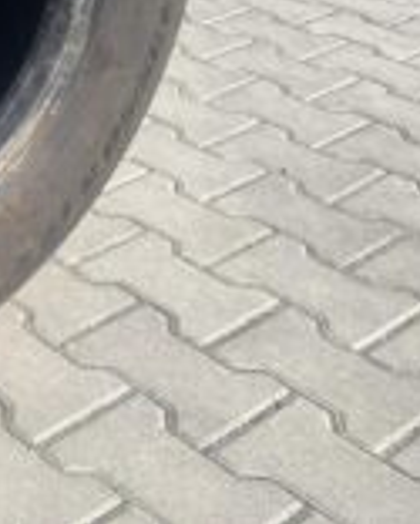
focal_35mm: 70
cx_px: -289
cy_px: -15
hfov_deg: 18.2
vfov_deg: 25.6
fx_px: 1087
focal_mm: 4.25
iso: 32
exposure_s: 1/1346
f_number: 1.8
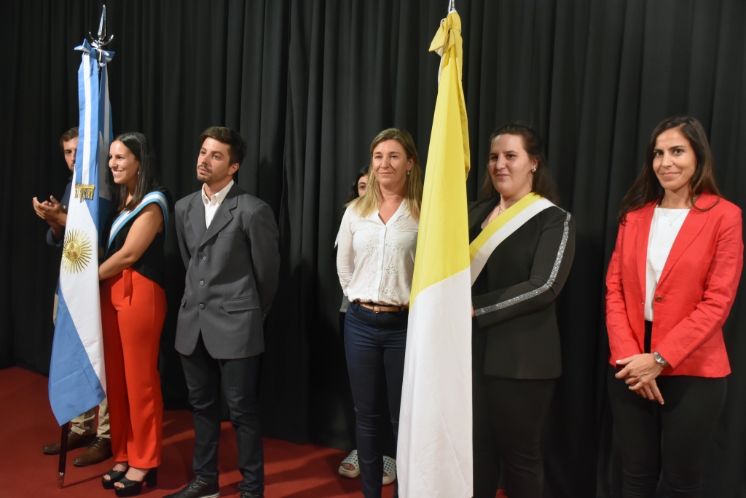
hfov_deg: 53.1
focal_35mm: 36
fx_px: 746
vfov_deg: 36.9
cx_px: 373
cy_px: 249
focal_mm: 24
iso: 1600
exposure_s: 1/50
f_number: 3.8
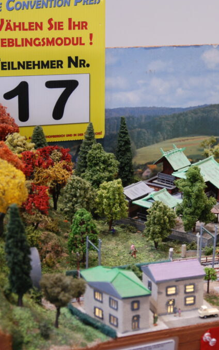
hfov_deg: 11.7
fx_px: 1060
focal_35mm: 111
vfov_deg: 18.8
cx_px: 198
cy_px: 174
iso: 400
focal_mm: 48
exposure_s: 1/10
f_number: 5
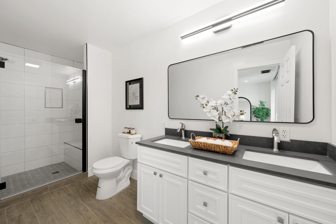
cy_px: 112
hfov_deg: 104.2
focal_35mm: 14
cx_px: 168
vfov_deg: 81.3
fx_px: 131
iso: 640
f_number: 6.3
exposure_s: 1/15
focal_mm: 14
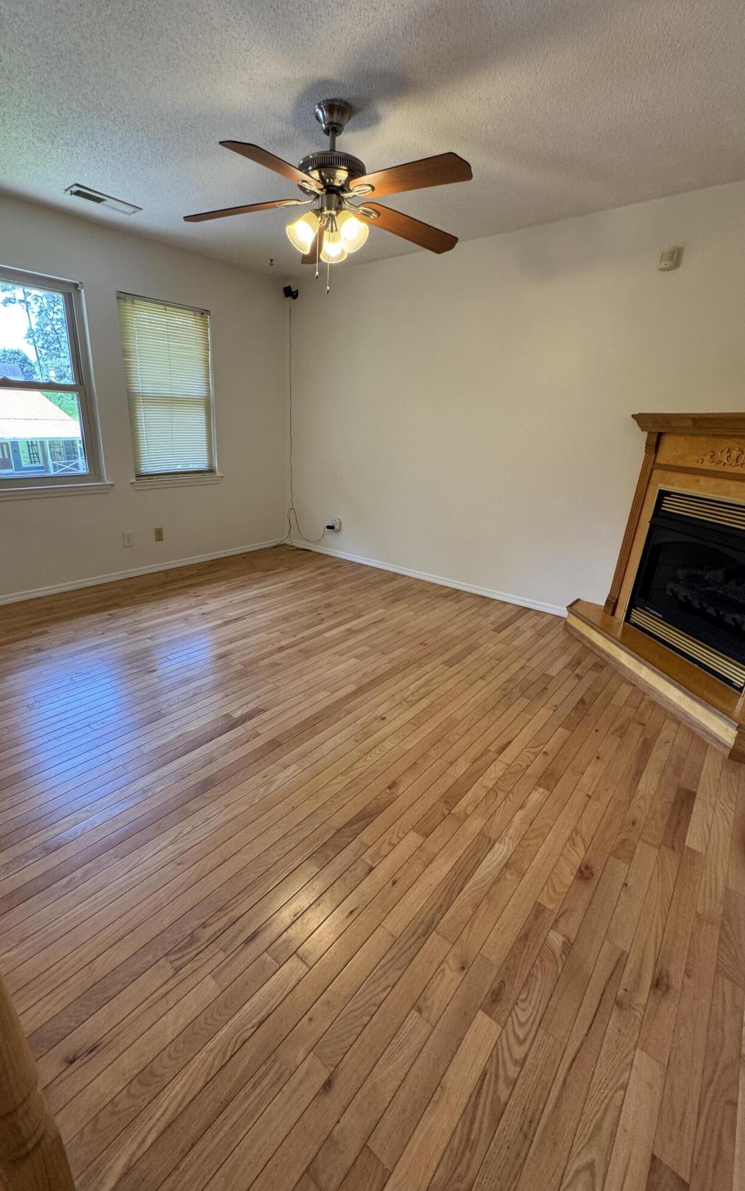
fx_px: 487
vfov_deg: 101.5
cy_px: 600
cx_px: 320
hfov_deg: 74.4
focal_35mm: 15
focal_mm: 2.22
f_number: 2.2
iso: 160
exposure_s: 1/120
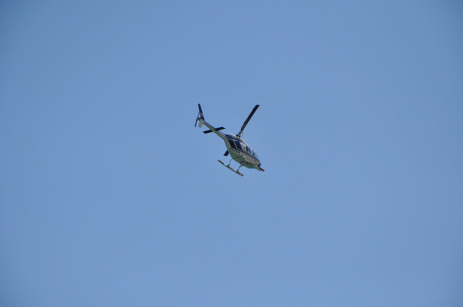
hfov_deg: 13.1
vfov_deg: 8.7
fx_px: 2023
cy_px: 154
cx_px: 232
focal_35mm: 158
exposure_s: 1/2000
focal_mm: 105
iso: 320
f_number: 8
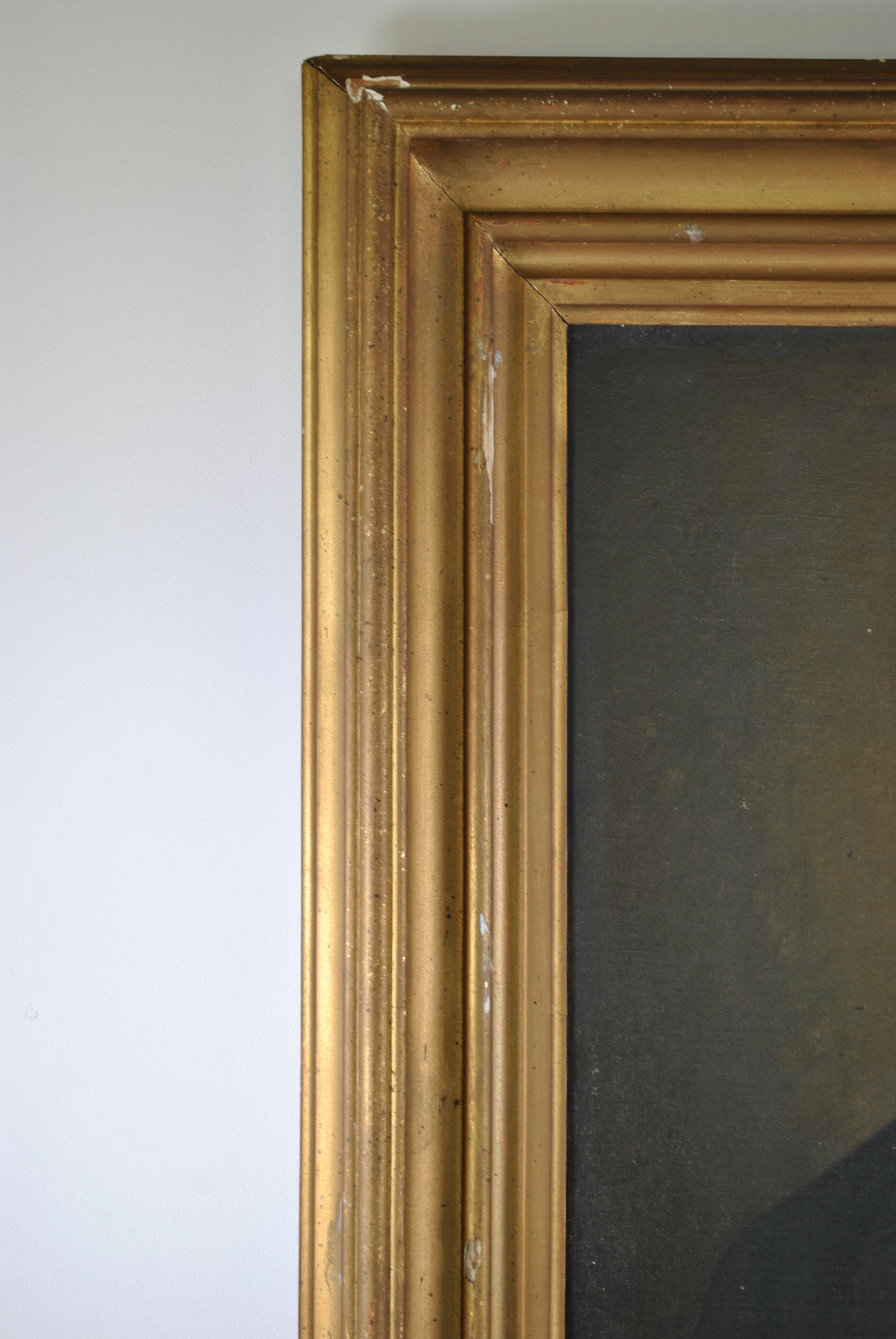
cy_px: 670
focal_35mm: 60
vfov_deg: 33.4
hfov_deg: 22.7
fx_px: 2233
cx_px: 448
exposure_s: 1/40
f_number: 5.6
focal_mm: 40
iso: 100
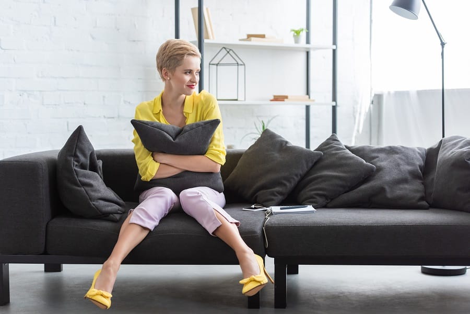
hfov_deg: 28.8
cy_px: 157
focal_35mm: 70
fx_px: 914
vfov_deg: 19.5
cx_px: 235
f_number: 2.8
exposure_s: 1/320
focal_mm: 70
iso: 500
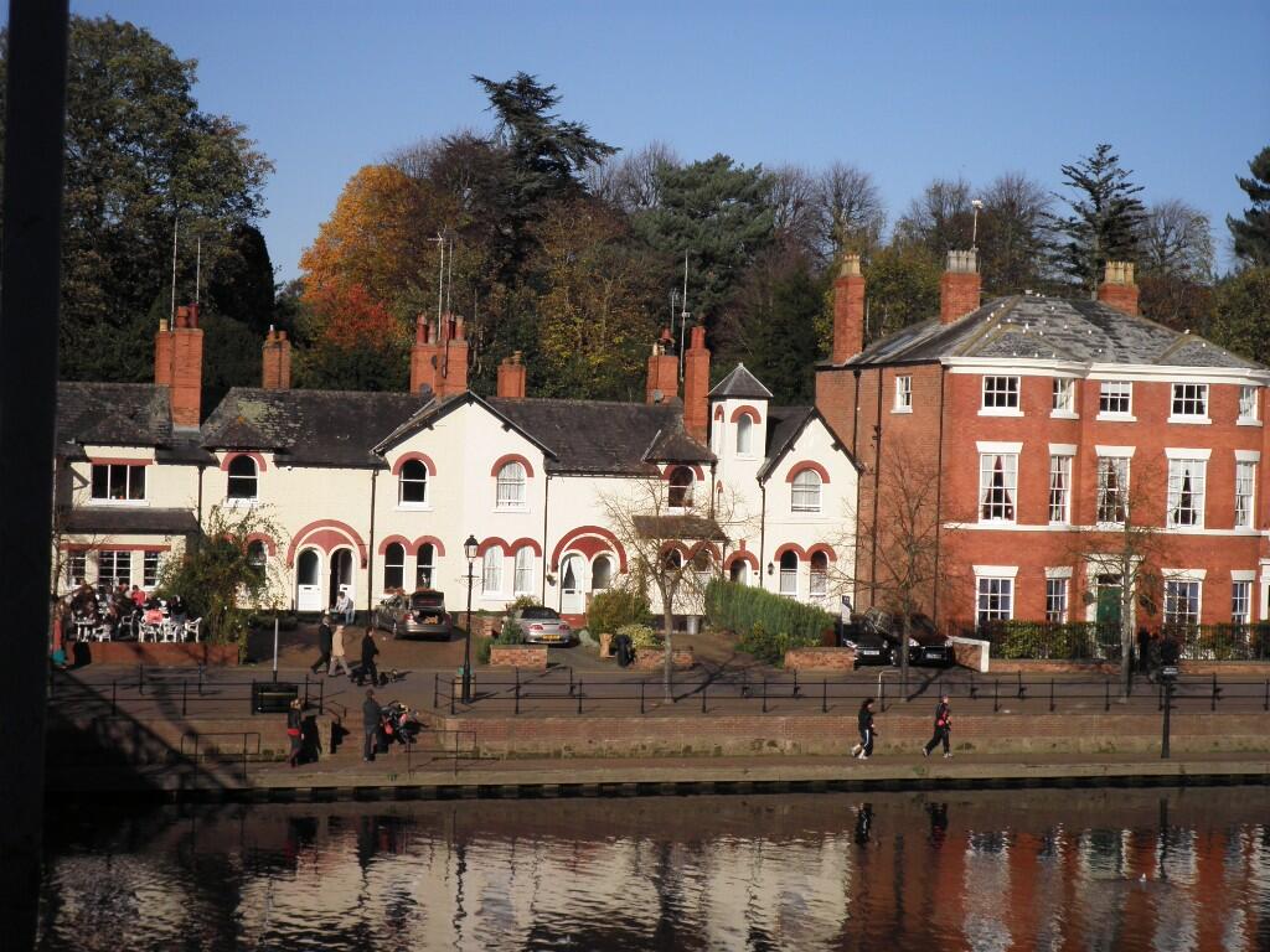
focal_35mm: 74
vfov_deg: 19.9
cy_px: 476
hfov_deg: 26.3
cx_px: 635
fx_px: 2715
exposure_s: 1/125
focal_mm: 13.3
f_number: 10.6
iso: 64
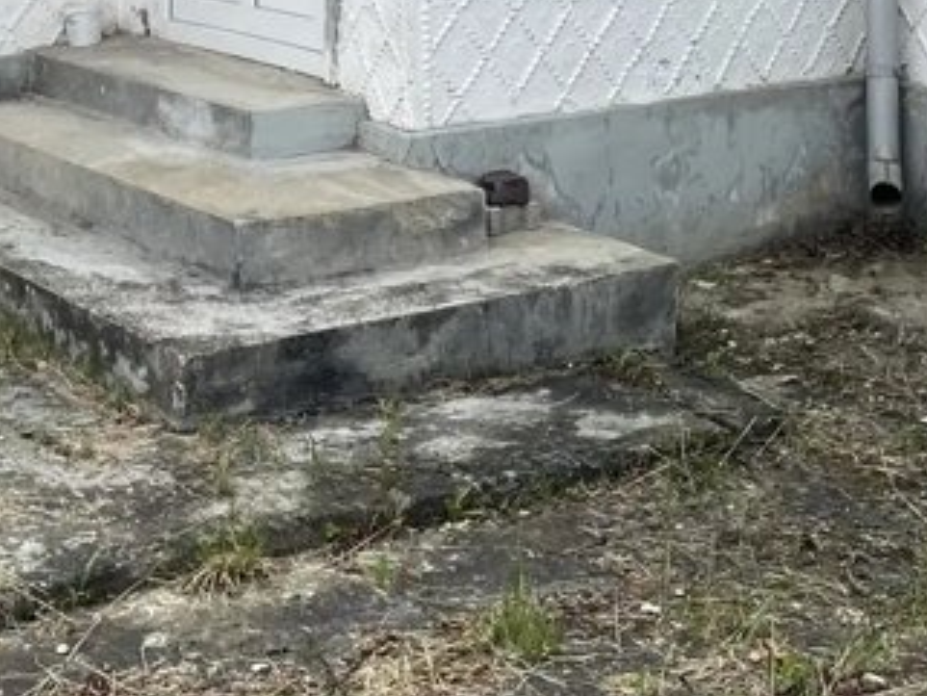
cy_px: -251
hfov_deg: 24.1
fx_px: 2170
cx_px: 471
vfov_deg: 17.0
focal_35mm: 81
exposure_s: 1/1221
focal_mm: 4.2
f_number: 1.6
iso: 32
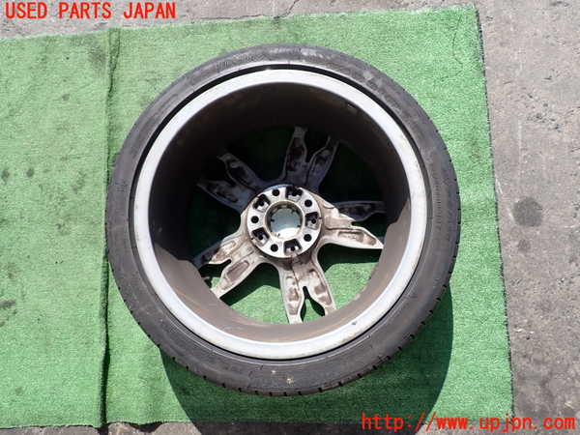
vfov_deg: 54.9
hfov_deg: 69.4
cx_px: 290
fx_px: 419
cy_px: 218
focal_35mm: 25
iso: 100
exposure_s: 1/640
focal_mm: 4.5
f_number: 2.8
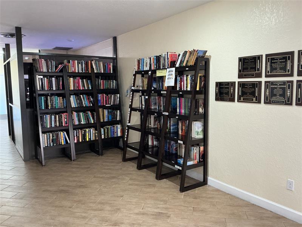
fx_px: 253
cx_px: 151
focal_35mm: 29
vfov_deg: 48.2
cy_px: 114
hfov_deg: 61.7
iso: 200
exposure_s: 1/60
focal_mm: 3
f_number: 1.8
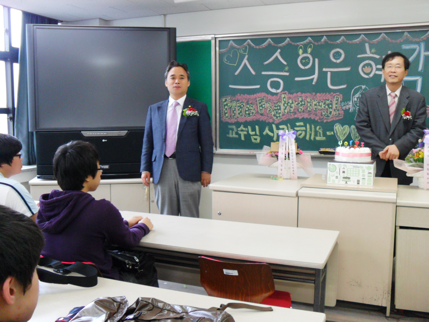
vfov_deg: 40.7
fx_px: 434
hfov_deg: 52.6
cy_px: 161
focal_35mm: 35
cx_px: 214
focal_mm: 6.3
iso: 200
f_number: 3
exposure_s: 1/30
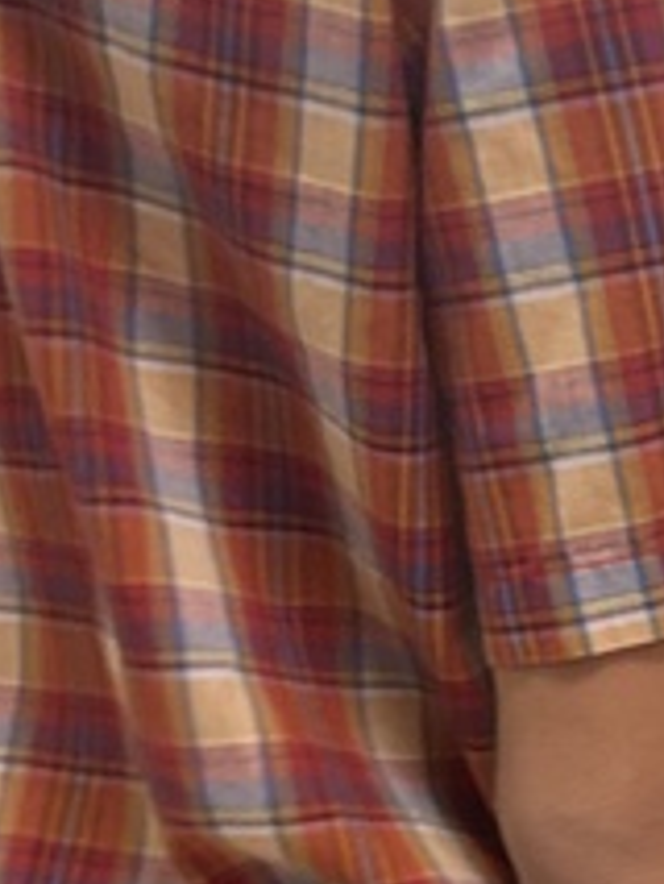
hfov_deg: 11.0
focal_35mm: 125
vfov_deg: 15.5
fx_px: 3194
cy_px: 838
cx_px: 1237
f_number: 1.5
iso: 125
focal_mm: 5.7
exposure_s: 1/120
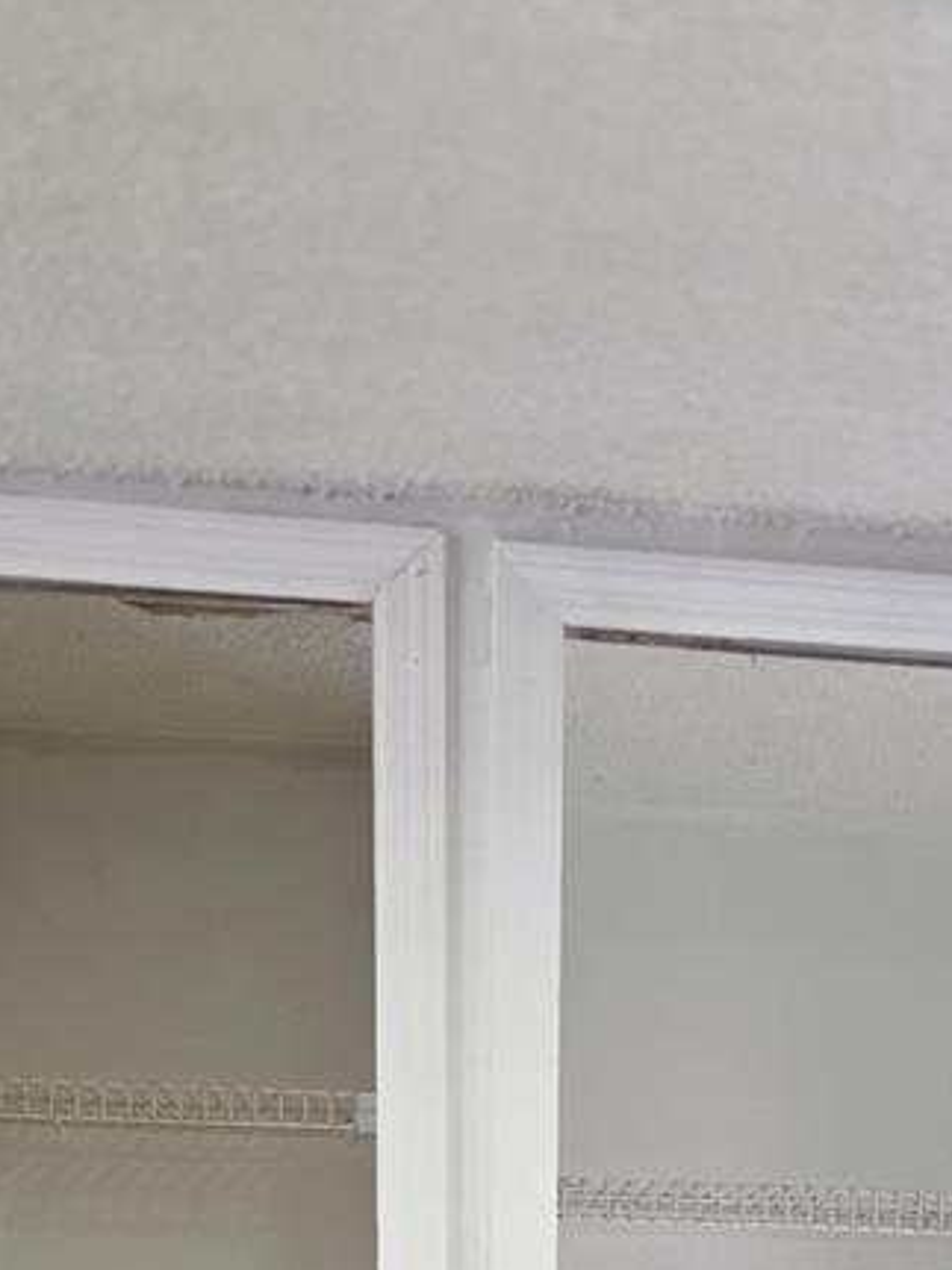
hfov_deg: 22.5
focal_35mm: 64
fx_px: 2348
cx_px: 802
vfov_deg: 25.3
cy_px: 1733
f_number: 1.8
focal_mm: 5.4
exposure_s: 1/120
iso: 125
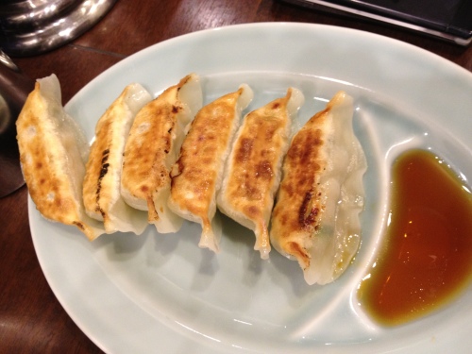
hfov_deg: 52.6
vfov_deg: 40.7
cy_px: 177
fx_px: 477
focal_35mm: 35
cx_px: 236
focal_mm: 4.28
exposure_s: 1/20
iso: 160
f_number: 2.4
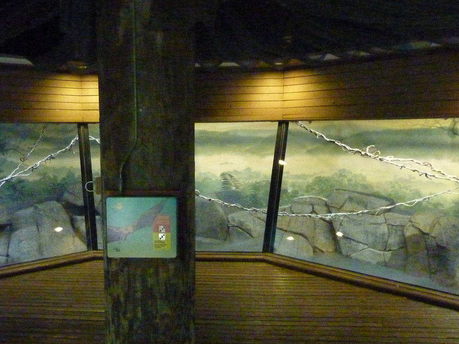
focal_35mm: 34
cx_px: 176
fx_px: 451
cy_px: 209
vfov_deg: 41.6
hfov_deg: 53.4
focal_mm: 4.1
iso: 1600
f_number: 3.3
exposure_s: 1/8
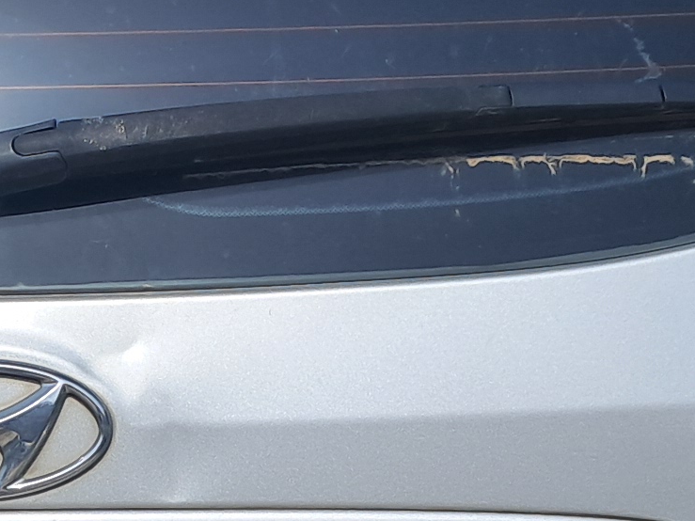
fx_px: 2991
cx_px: -100
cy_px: 607
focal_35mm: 149
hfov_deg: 13.0
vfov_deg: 9.8
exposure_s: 1/1152
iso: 50
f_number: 1.8
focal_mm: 4
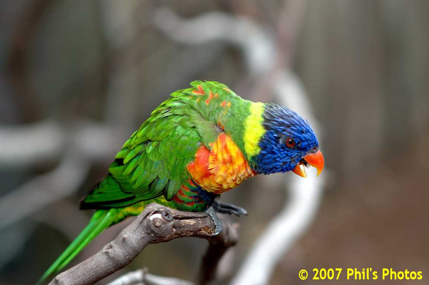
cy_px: 142
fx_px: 1518
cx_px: 214
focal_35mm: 128
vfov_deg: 10.7
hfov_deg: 16.1
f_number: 2.2
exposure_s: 1/500
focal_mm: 85
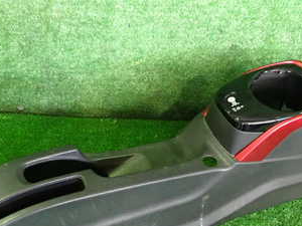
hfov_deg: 32.1
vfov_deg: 23.9
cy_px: 194
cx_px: 126
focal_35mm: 60
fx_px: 523
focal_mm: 5.4
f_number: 2.3
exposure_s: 1/30
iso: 800
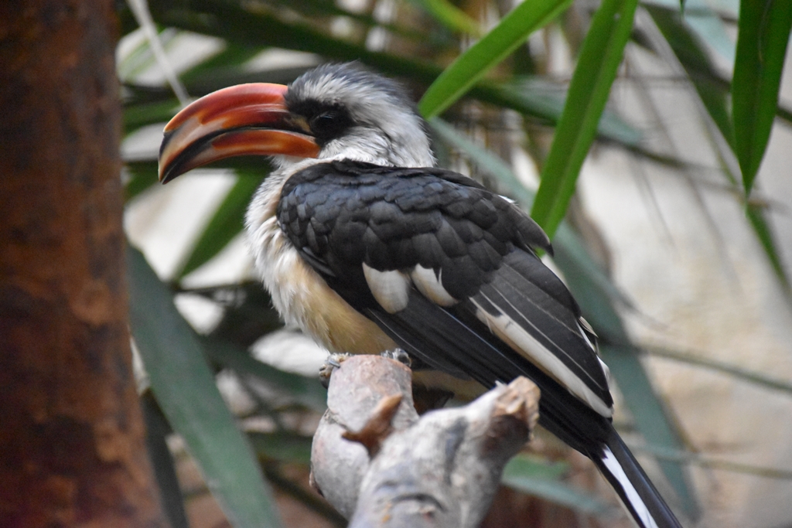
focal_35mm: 210
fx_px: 4620
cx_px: 396
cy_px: 264
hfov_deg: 9.8
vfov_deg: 6.5
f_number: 5.6
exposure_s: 1/320
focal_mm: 140
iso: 12800
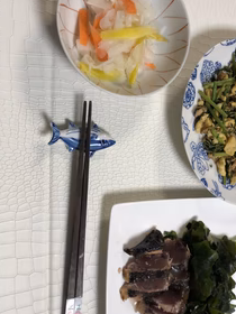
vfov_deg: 46.8
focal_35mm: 40
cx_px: 147
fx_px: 364
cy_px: 151
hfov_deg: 35.8
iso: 125
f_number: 1.8
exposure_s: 1/100
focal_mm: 3.99
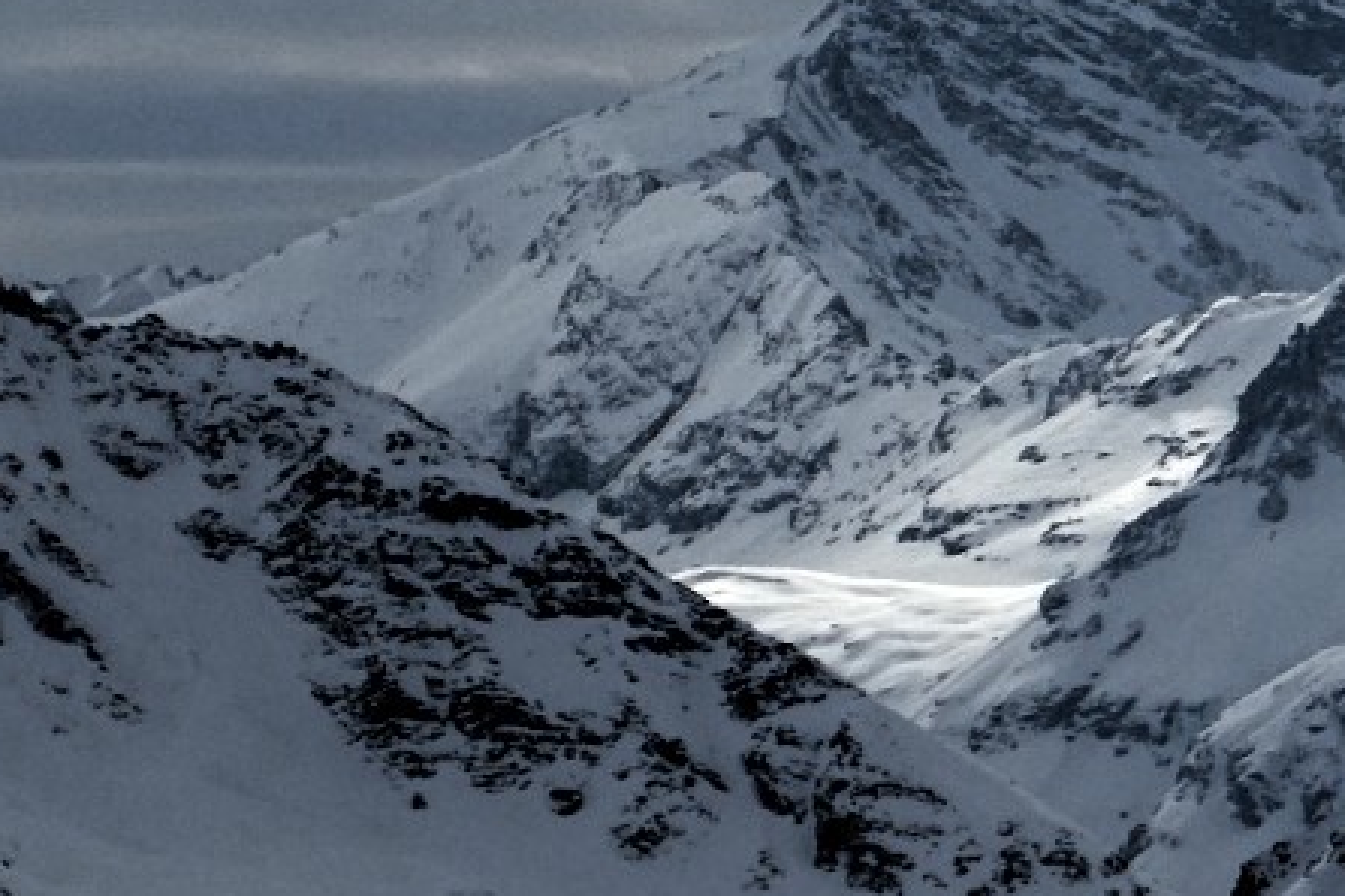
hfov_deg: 1.6
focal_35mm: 1302
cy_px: 302
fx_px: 48624
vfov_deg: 1.1
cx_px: 1203
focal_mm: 83.4
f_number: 6.3
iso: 80
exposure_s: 1/1000
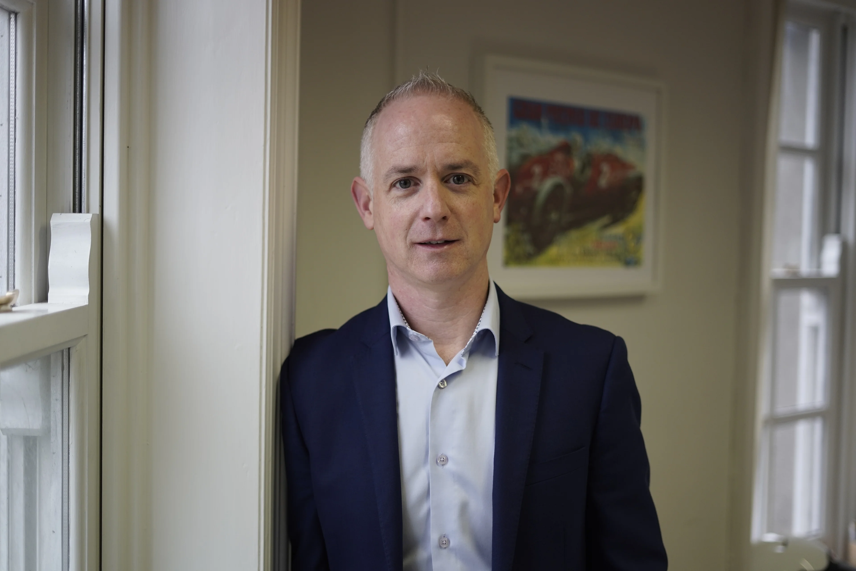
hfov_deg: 39.6
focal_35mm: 50
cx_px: 428
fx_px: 1189
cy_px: 286
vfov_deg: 27.0
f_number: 1.8
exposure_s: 1/500
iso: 640
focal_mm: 50
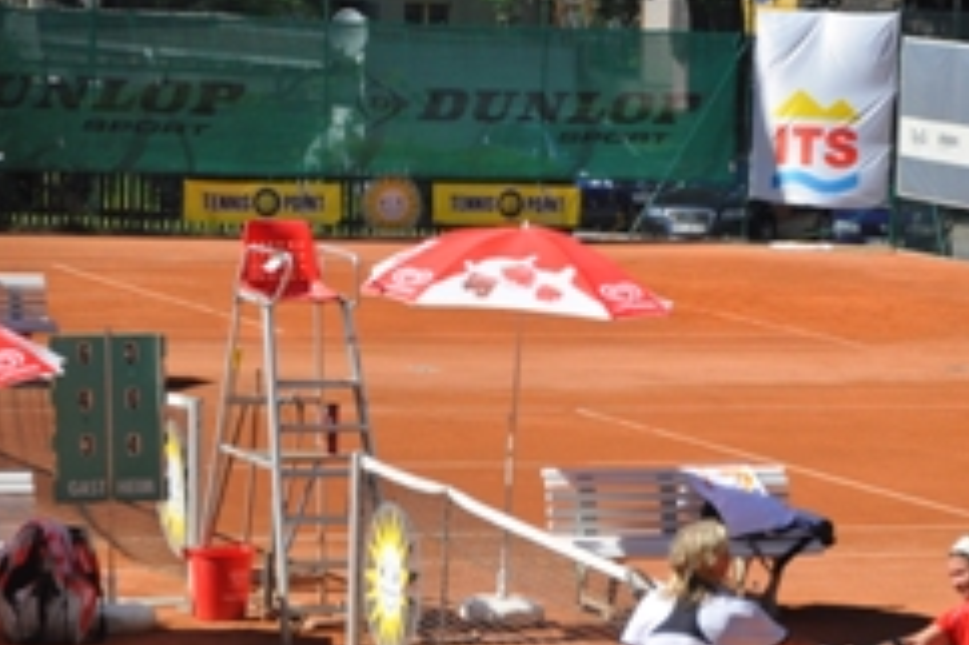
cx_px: 769
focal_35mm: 183
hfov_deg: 11.2
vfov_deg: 7.5
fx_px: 4922
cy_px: 505
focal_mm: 66
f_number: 6.3
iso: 400
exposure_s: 1/1600
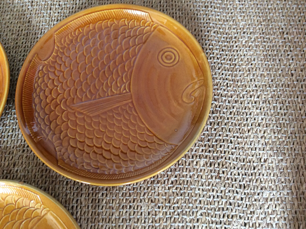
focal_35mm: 32
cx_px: 153
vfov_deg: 44.1
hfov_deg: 56.9
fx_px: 282
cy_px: 114
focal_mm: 3.3
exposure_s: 1/25
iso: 125
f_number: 2.4
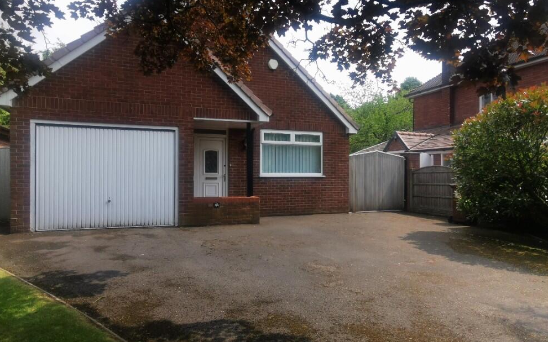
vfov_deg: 53.0
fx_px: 343
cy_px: 178
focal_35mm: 23
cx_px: 268
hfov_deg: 77.2
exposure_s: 1/702
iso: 50
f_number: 2.2
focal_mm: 2.26
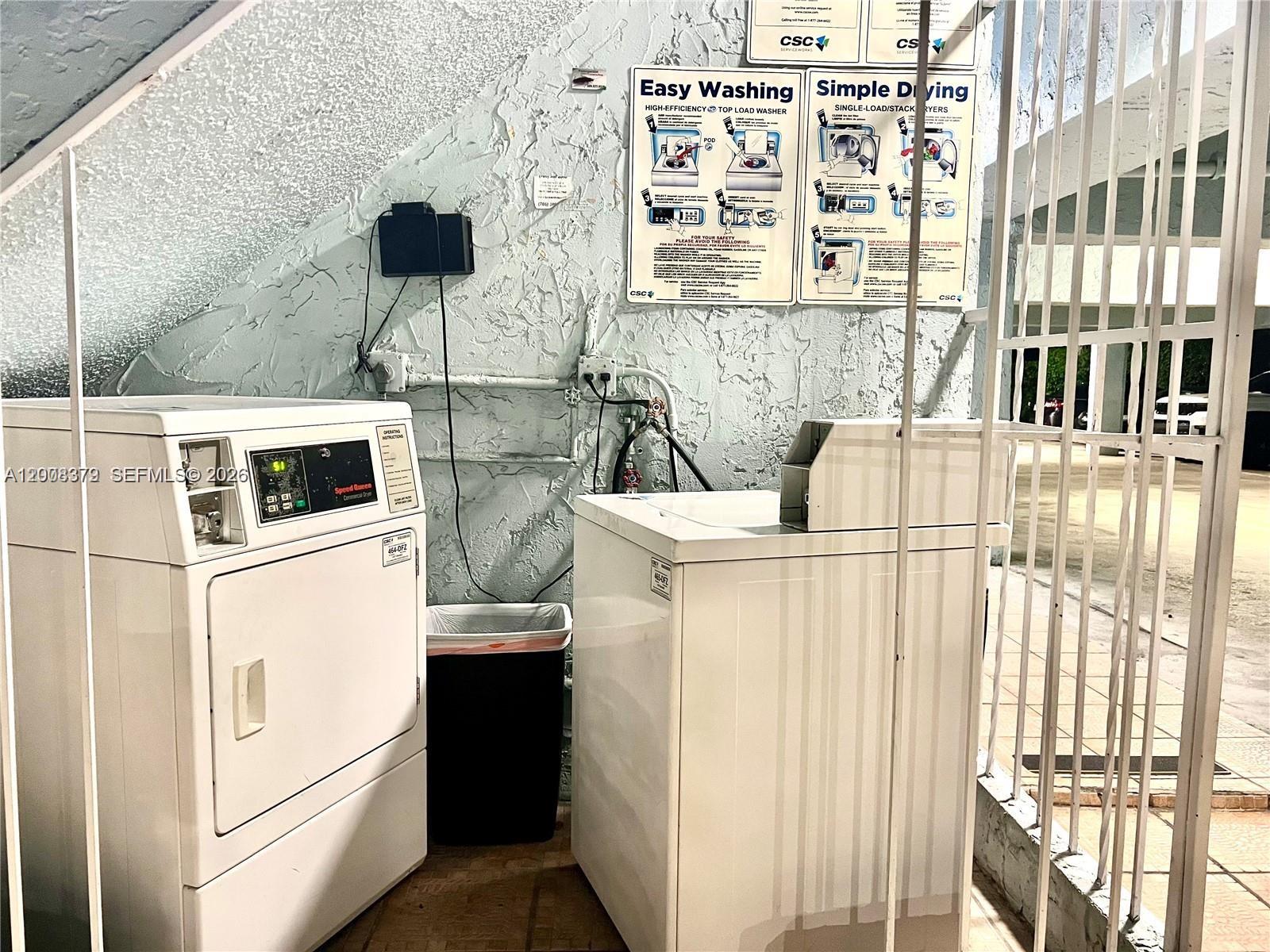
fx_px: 954
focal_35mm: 26
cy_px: 476
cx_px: 635
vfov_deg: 53.1
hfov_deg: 67.3
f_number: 1.5
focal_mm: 5.7
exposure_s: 1/40
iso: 400
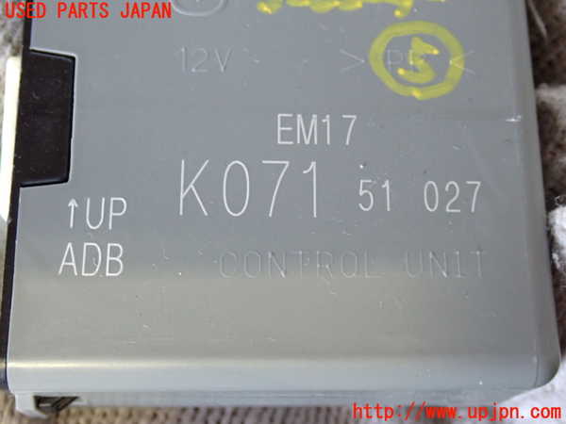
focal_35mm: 58
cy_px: 212
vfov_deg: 25.2
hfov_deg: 33.2
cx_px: 283
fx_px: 948
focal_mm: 10.35
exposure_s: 1/40
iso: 800
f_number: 3.5
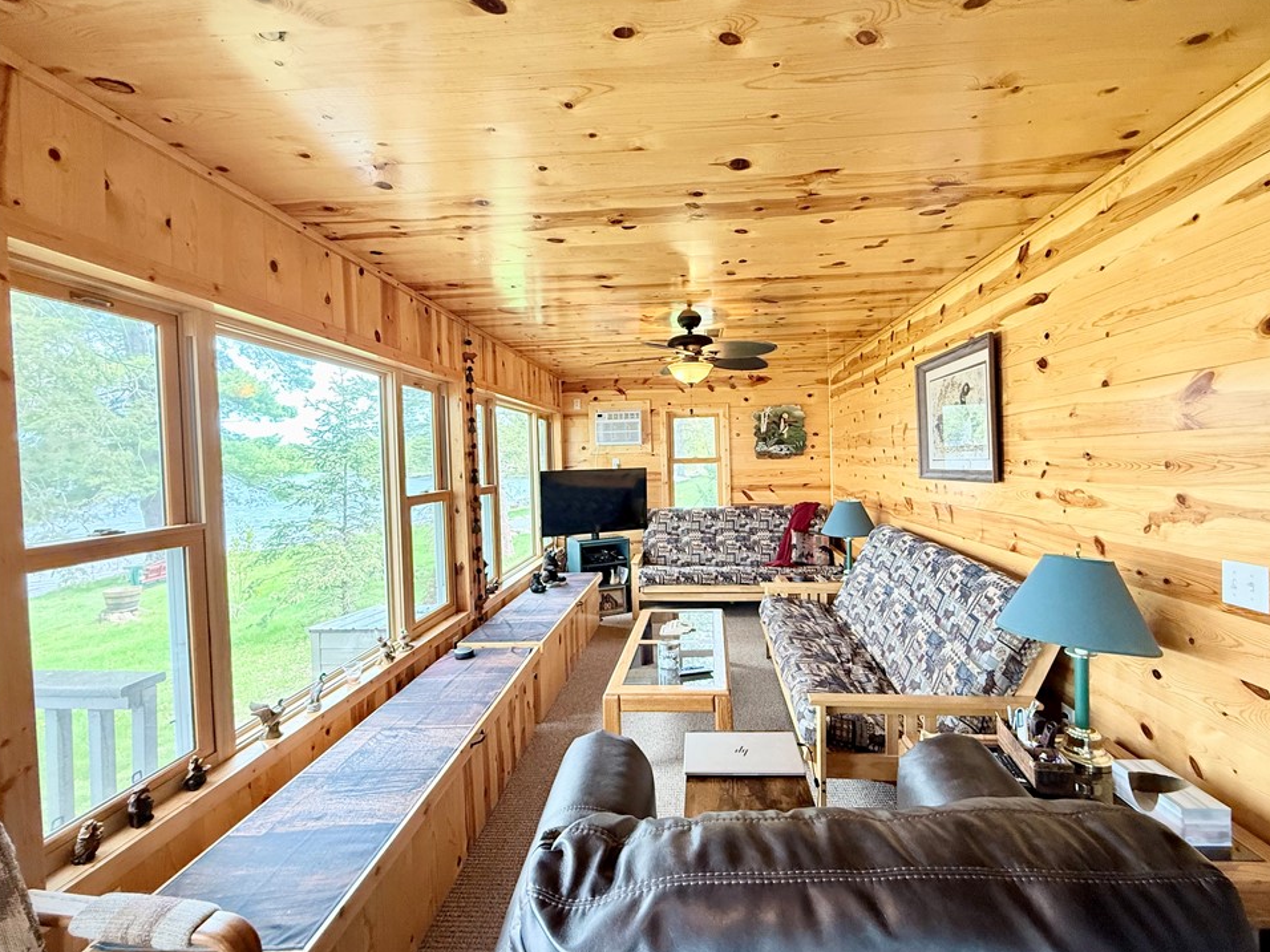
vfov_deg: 81.7
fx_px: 550
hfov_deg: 98.1
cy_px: 470
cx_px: 666
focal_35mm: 15
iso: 500
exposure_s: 1/120
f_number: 2.2
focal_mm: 2.22
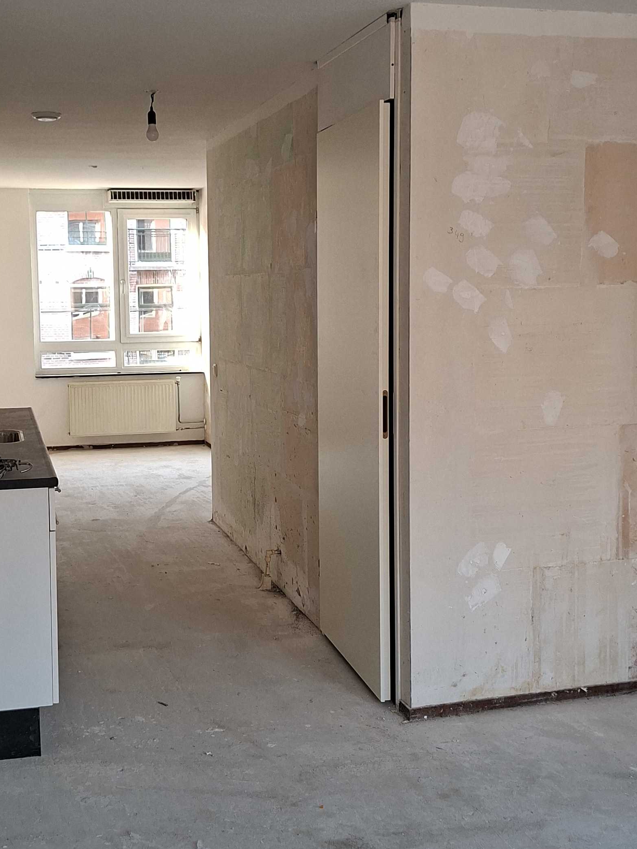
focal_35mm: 44
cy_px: 406
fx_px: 1080
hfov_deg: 32.6
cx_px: 213
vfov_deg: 42.9
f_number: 1.8
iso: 200
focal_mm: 5.54
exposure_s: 1/100
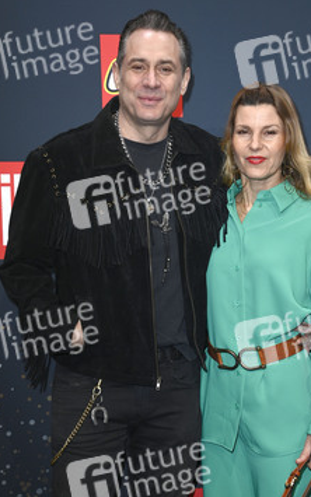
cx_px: 179
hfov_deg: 16.7
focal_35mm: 78
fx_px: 1057
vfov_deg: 26.5
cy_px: 266
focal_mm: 68
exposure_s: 1/250
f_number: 5.6
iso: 320
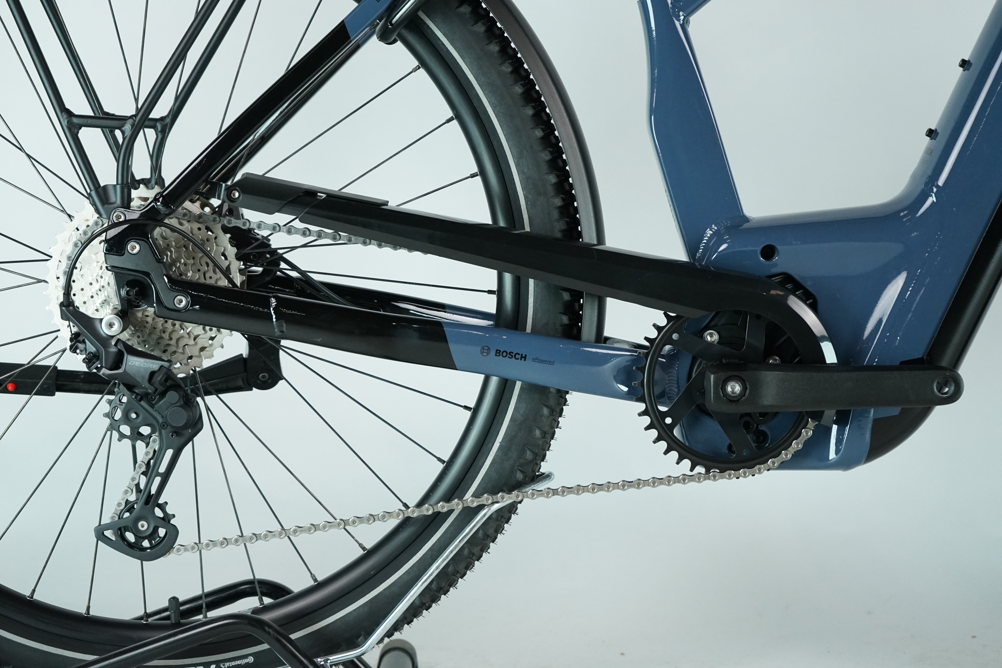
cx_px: 501
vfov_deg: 19.5
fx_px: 1948
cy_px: 334
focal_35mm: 70
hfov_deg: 28.8
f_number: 5.6
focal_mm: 70
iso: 2000
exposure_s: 1/200
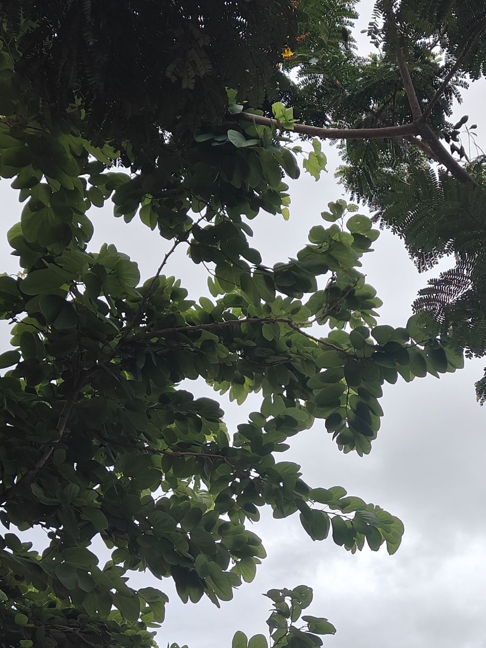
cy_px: 513
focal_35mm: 59
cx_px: 437
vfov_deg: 31.9
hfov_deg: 24.1
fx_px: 1104
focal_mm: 5.59
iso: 50
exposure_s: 1/105
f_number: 1.8
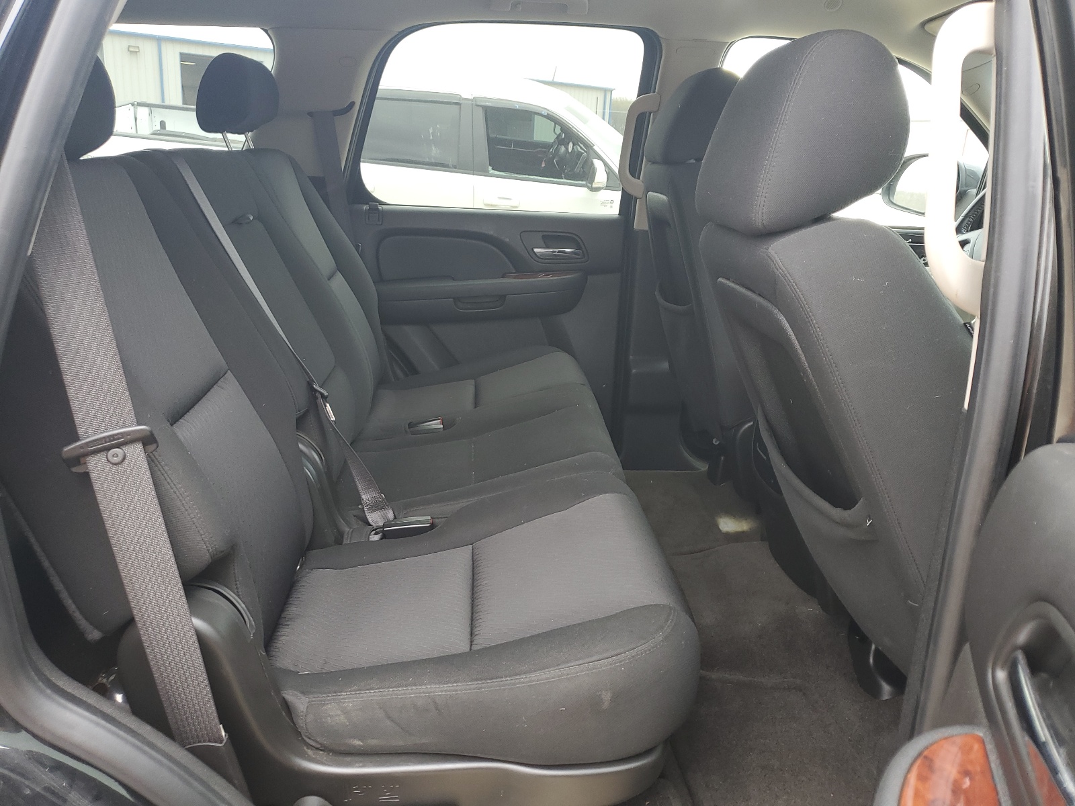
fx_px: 807
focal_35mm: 26
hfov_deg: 67.3
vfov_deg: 53.1
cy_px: 403
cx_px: 538
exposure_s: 1/120
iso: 55
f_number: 1.5
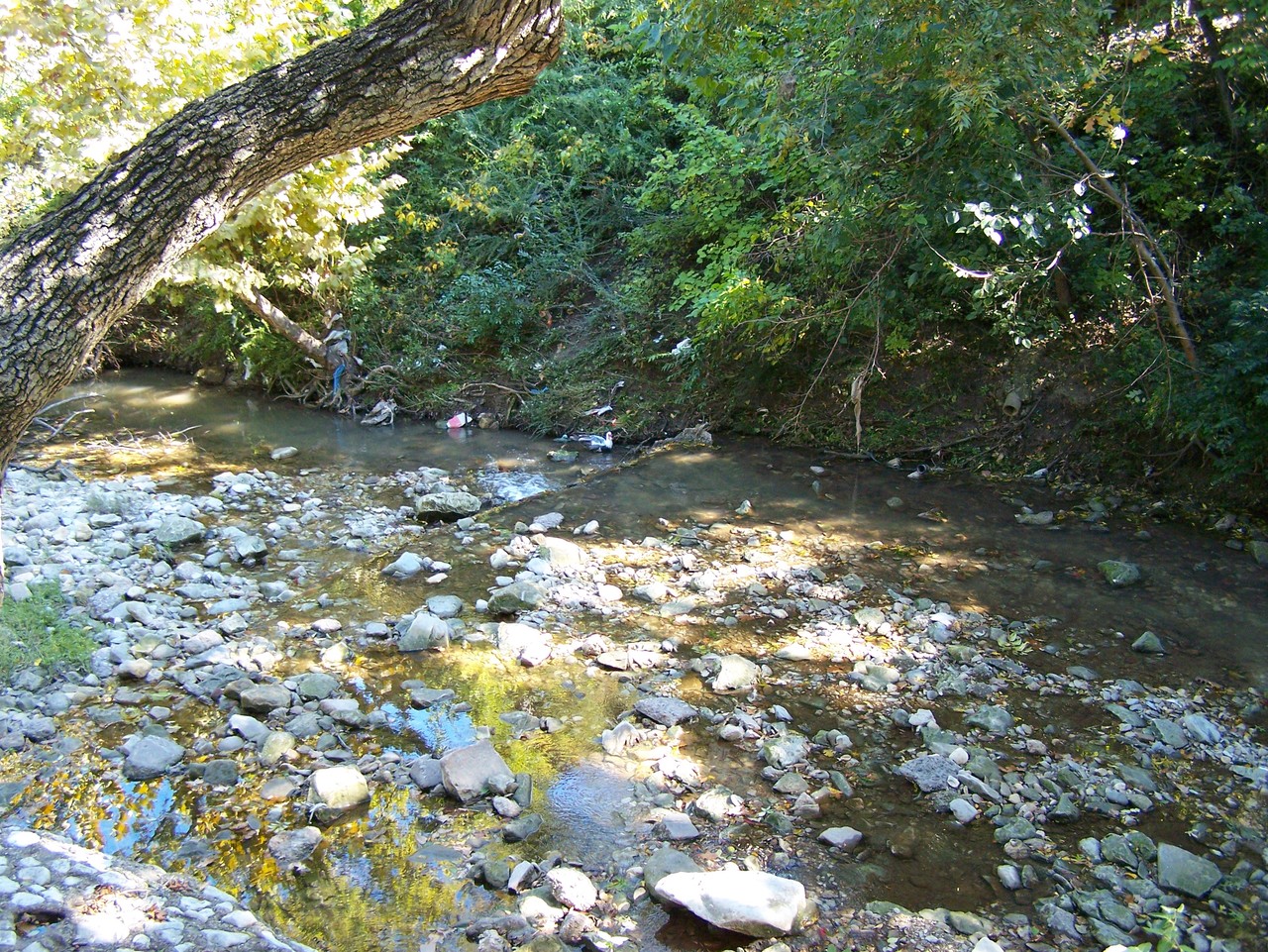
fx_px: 1392
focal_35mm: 38
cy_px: 476
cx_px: 634
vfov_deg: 37.7
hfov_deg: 49.0
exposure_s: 1/80
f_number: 2.8
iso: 200
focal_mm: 6.3
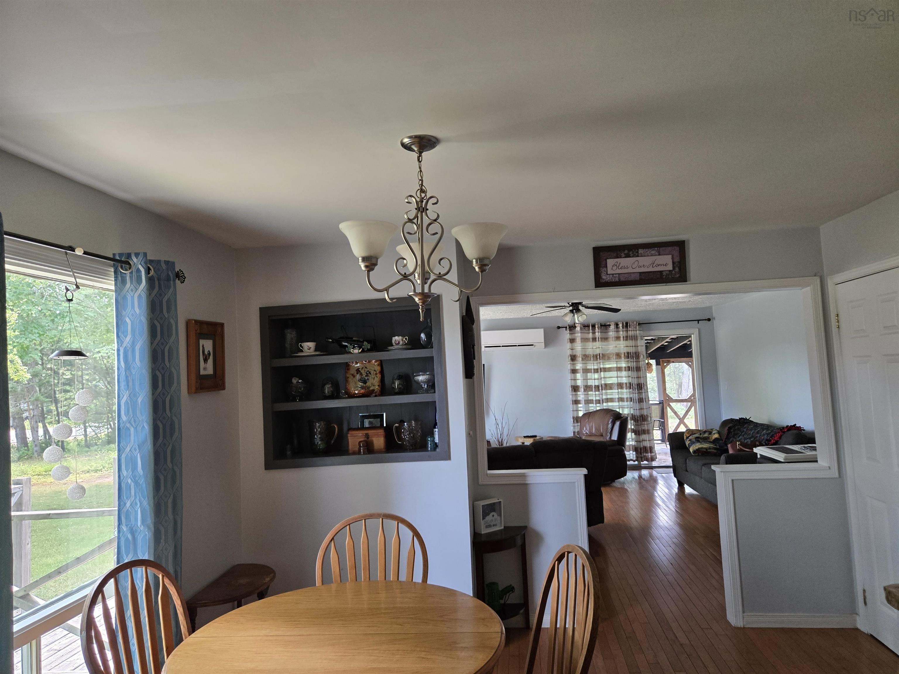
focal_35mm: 23
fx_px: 597
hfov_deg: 73.9
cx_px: 450
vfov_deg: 58.9
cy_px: 337
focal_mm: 5.4
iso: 200
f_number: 1.8
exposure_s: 1/180
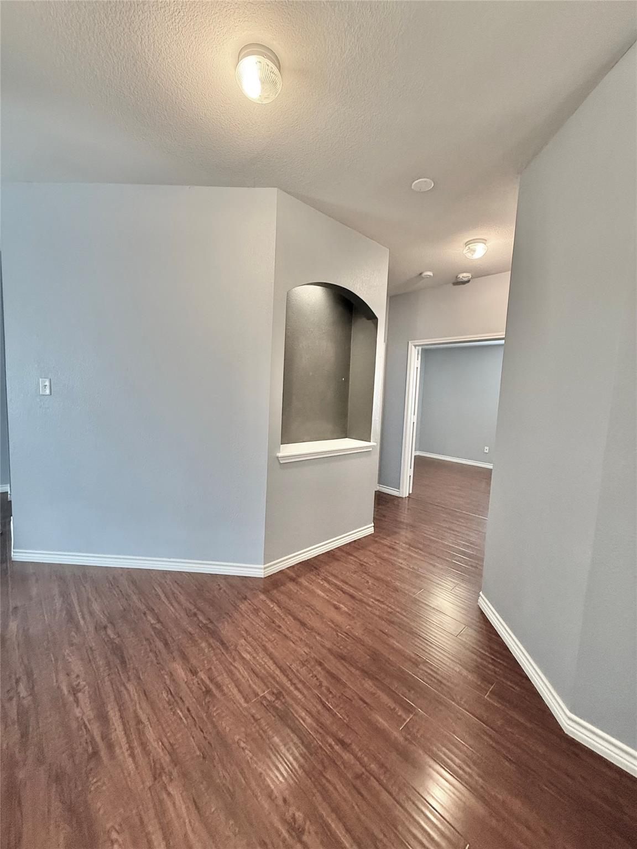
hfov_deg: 85.7
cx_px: 318
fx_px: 344
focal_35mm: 14
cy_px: 424
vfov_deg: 102.1
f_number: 2.2
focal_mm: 2.22
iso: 500
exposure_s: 1/60
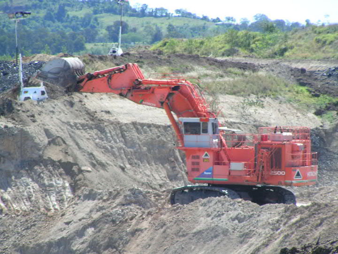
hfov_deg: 5.8
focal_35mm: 340
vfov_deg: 4.4
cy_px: 127
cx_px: 169
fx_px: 3320
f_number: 4.5
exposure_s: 1/400
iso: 50
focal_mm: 52
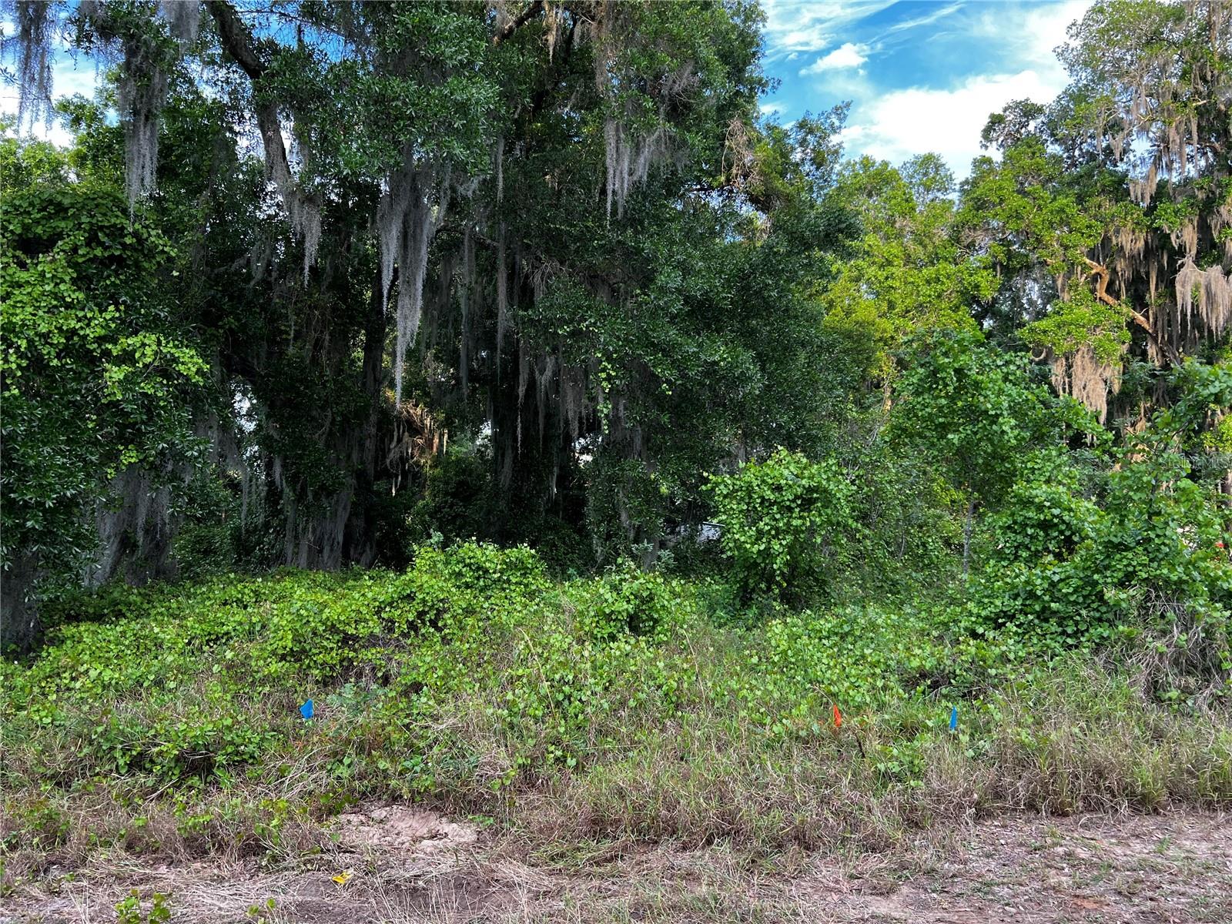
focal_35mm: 26
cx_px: 616
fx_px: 925
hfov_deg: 67.3
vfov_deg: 53.1
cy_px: 462
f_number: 1.5
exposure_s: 1/178
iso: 50
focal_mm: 5.7
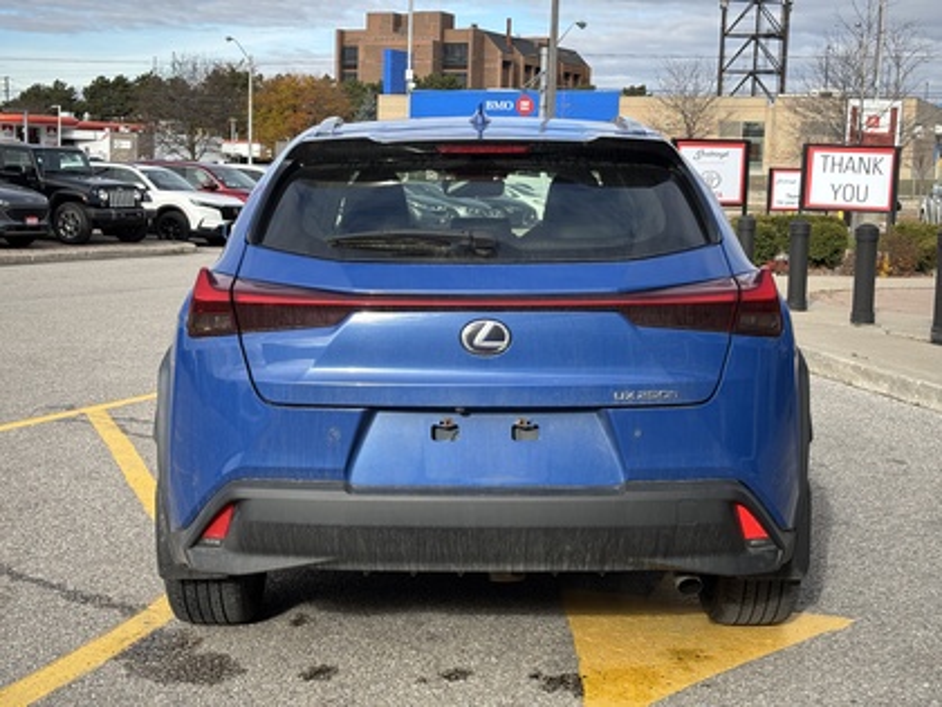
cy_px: 354
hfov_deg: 36.8
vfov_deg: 28.0
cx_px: 471
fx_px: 1415
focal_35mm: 52
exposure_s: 1/1164
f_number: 1.6
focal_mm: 5.96
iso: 32
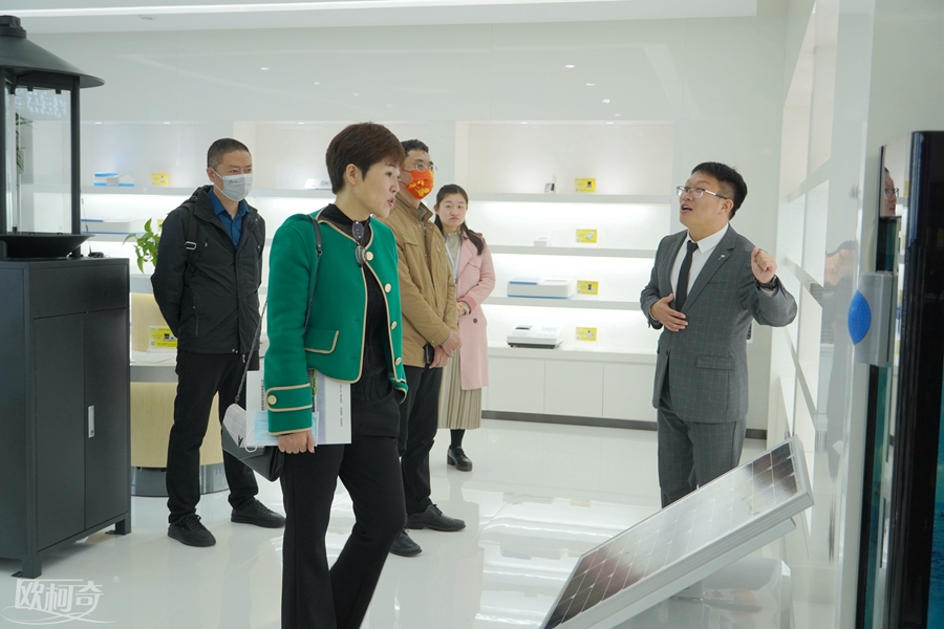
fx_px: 1101
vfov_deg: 31.9
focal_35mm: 42
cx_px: 472
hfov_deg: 46.4
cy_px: 314
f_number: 4.5
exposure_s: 1/160
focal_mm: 28
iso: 400
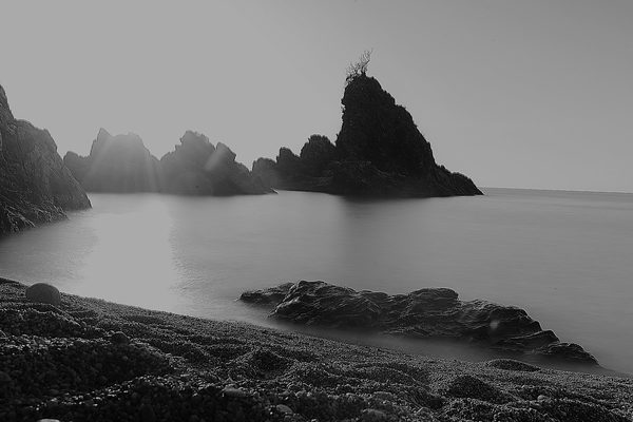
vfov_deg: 29.9
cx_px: 316
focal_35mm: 45
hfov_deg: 43.6
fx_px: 791
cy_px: 211
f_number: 22
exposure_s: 30
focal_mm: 45
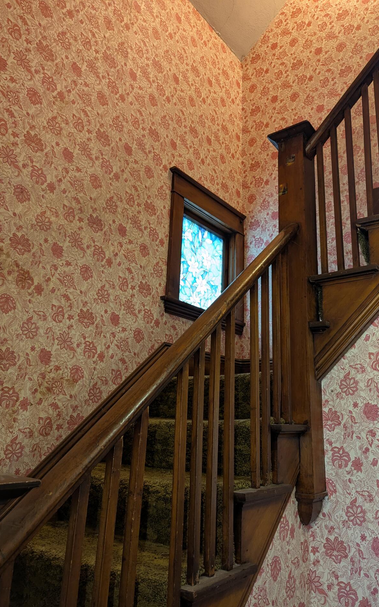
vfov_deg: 68.3
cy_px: 321
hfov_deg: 45.8
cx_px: 225
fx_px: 446
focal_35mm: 27
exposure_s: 1/60
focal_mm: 6.81
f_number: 1.85
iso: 229
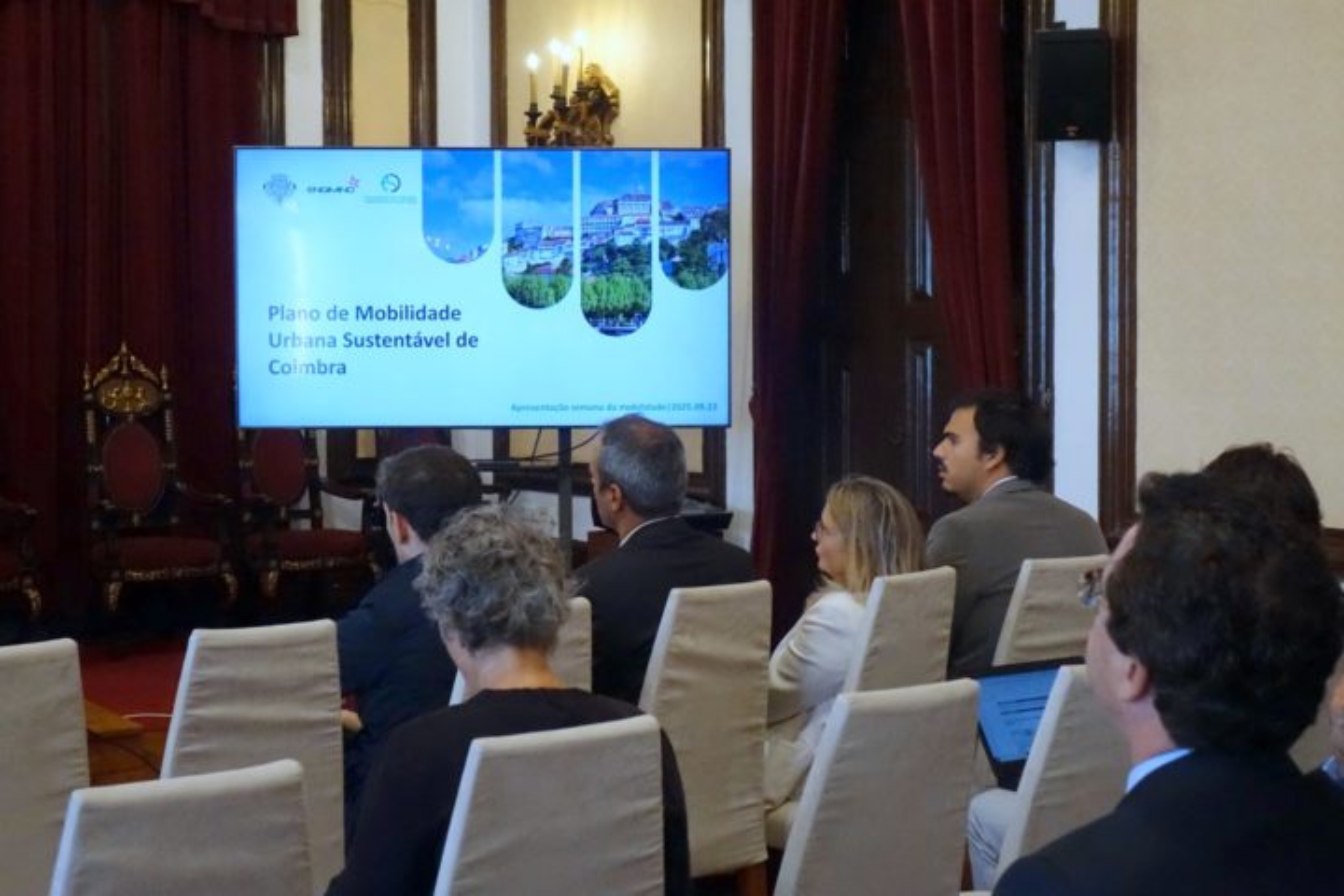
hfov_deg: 38.9
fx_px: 1904
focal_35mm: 51
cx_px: 672
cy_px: 448
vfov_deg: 26.5
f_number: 4
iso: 3200
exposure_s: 1/500
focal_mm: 18.59
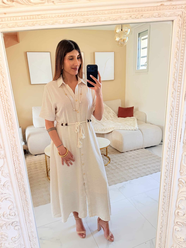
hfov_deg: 56.8
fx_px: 172
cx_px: 93
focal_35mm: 24
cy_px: 124
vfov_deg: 71.6
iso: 100
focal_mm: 6.76
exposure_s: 1/121
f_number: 1.78
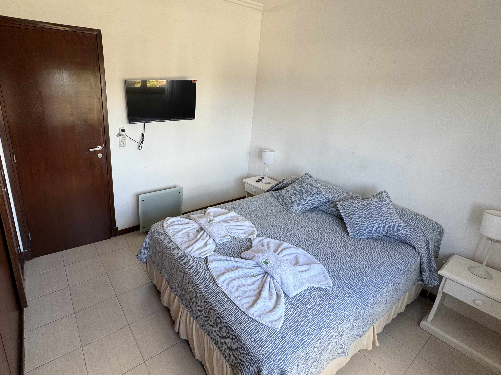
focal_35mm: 18
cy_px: 169
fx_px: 261
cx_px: 206
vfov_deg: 71.4
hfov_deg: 86.9
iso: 64
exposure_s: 1/100
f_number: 2.2
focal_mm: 2.22
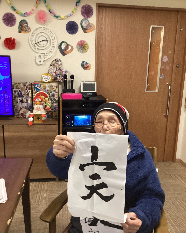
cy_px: 117
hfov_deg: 44.5
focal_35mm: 33
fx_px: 227
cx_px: 94
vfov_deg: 54.2
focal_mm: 3.3
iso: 200
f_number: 2.4
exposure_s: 1/50
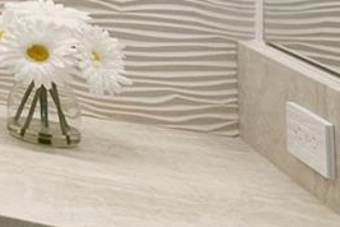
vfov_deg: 16.6
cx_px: -577
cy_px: -145
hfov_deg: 13.1
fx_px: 680
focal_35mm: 72
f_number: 9
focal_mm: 12
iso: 125
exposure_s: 1/4
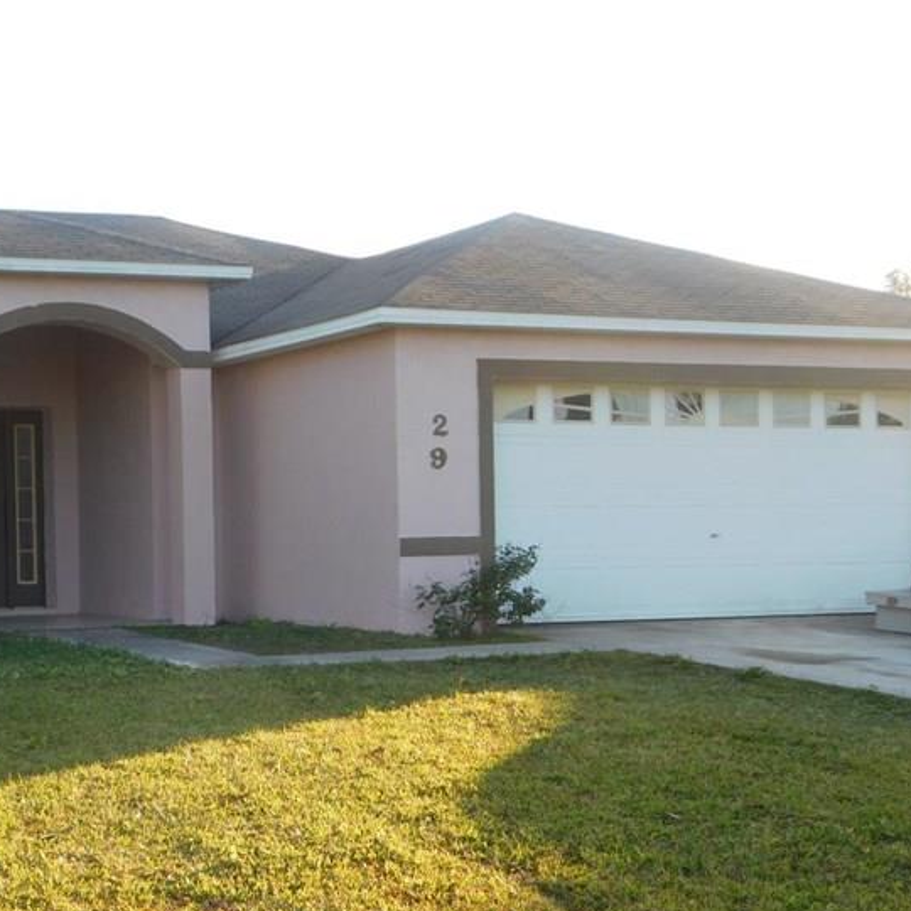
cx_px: 192
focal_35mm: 67
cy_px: 611
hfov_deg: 25.3
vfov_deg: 25.6
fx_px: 1995
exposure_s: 1/200
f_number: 3.6
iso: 125
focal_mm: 7.1
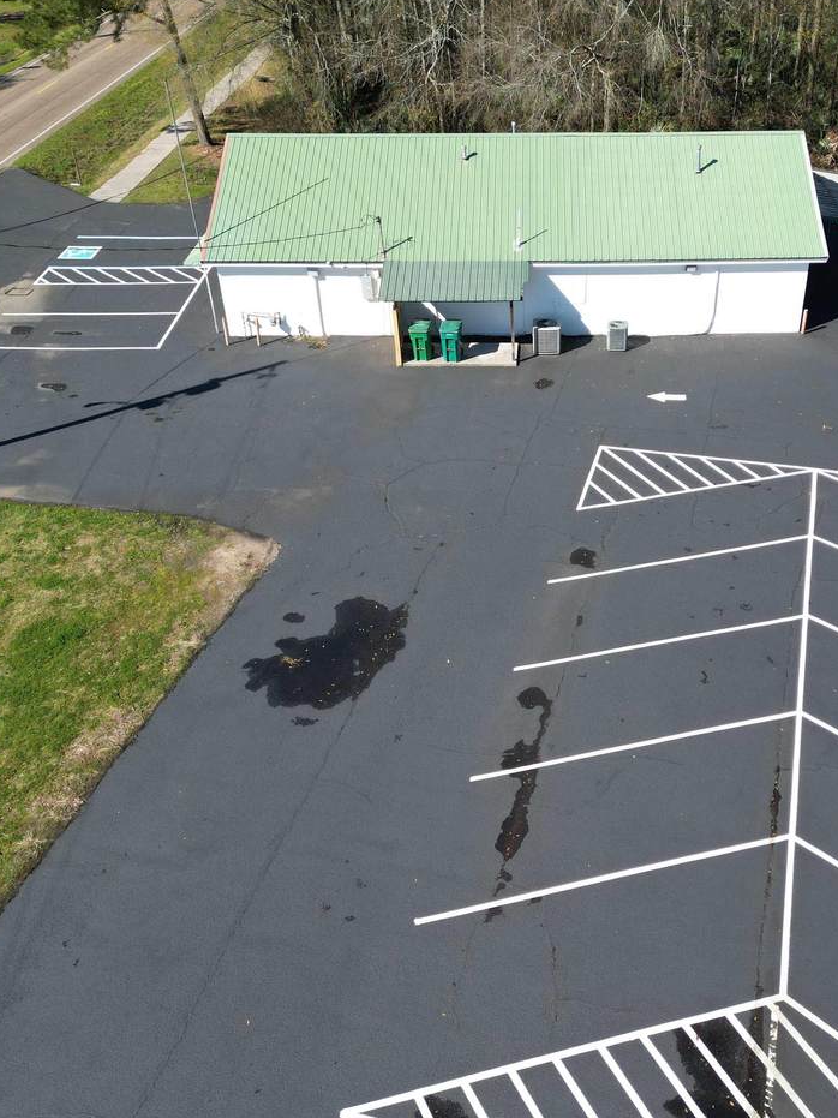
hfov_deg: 42.5
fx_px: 1065
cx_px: 543
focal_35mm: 33
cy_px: 562
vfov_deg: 55.4
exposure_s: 1/2000
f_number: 1.7
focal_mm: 6.72
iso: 130
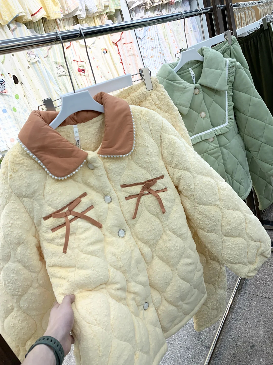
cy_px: 182
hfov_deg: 53.1
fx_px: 273
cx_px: 136
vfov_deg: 67.3
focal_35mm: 26
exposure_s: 1/121
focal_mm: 4.25
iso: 25
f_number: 1.8
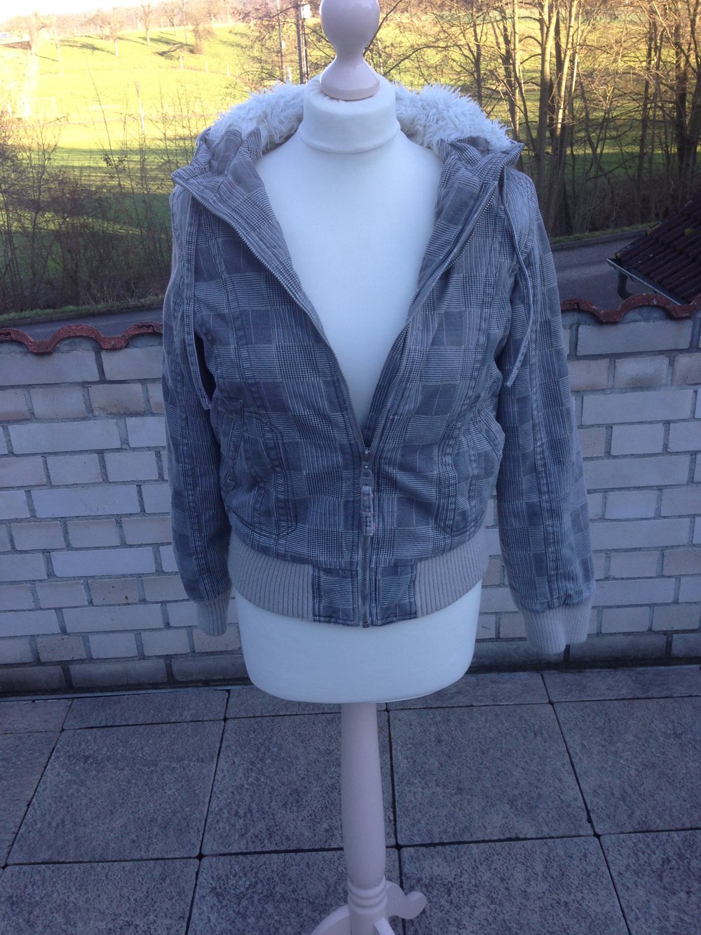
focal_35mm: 33
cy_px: 468
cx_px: 350
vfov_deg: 55.3
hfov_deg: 43.0
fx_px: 891
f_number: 2.4
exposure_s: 1/164
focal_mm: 4.12
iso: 50
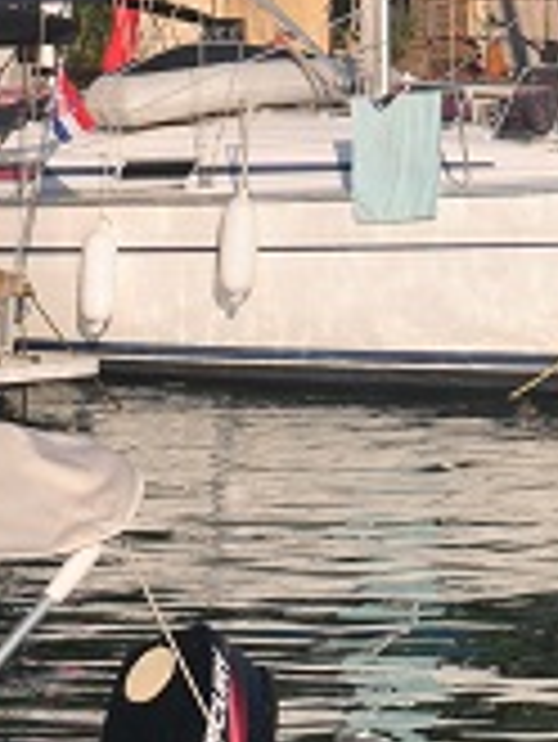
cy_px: -636
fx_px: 3799
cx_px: 513
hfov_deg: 8.4
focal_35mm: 177
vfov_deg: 10.4
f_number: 14
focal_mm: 30
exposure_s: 1/320
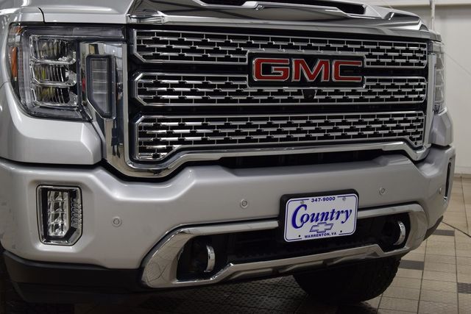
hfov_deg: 38.9
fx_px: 667
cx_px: 236
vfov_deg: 26.5
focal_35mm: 51
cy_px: 157
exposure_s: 1/25
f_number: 7.1
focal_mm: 34
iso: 400
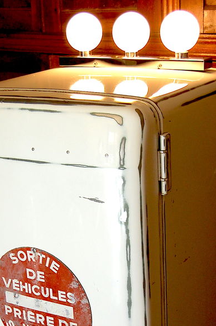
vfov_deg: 26.0
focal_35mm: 77
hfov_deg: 17.6
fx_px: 696
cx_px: 100
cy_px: 250
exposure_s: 1/100
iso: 400
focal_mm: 30
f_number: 5
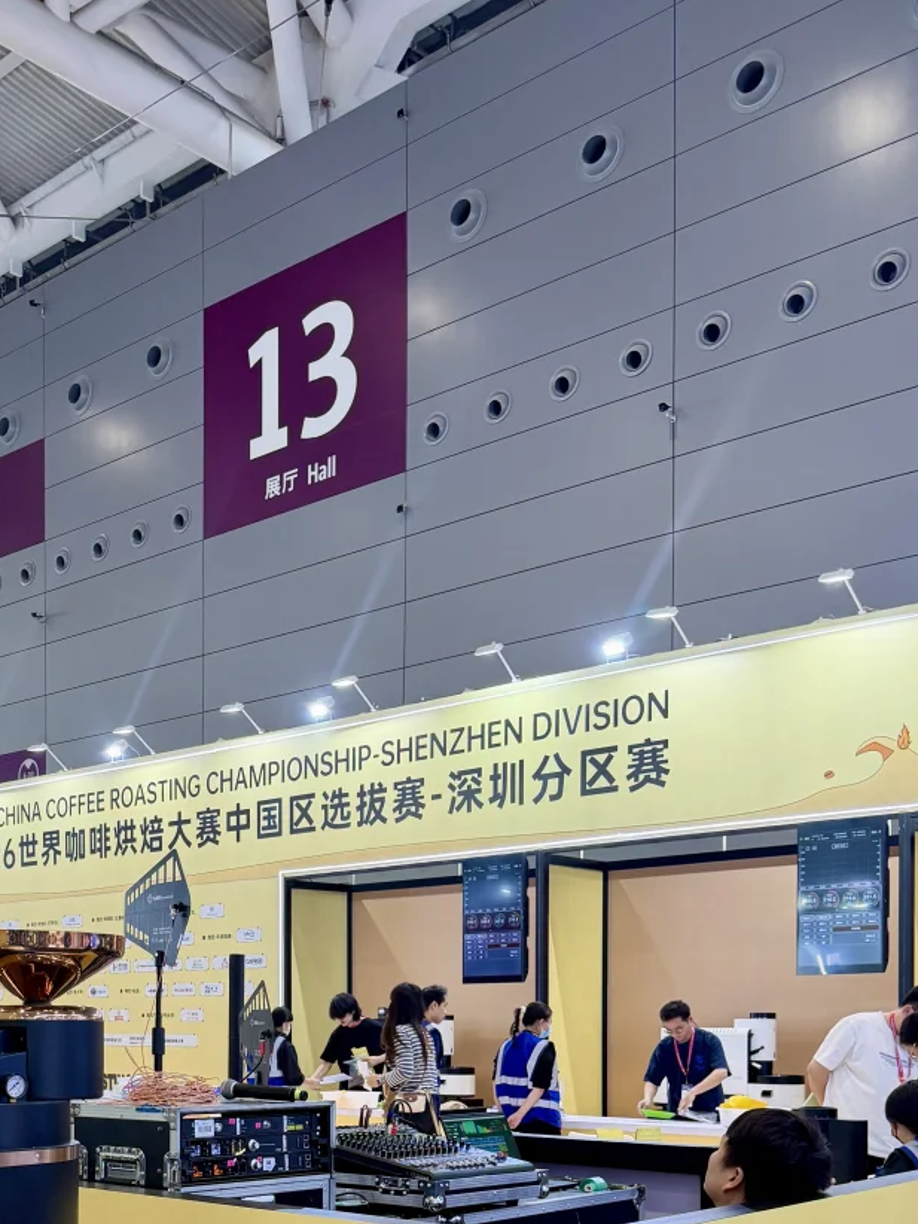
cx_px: 210
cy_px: 1040
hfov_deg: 33.5
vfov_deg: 42.1
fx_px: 1485
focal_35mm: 42
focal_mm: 6.76
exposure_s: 1/100
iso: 200
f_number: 1.78
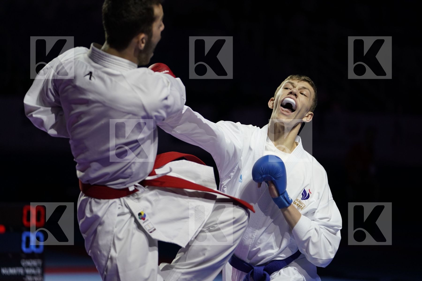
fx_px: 1418
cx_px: 211
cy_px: 140
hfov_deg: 16.9
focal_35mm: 121
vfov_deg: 11.3
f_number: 2.8
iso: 1600
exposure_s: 1/1000
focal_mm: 121
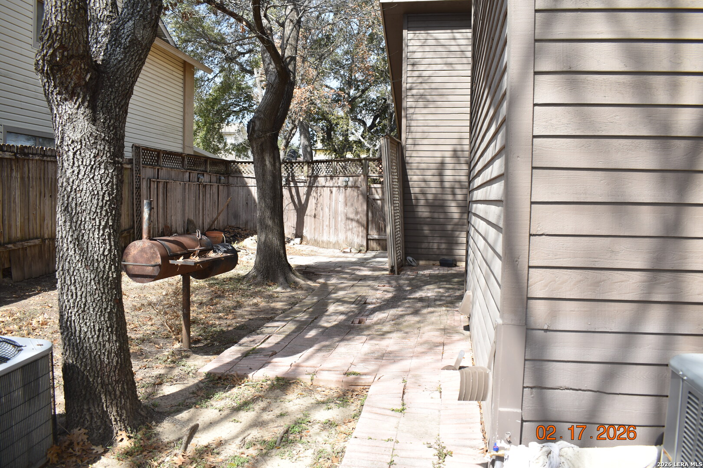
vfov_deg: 47.9
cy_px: 234
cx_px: 352
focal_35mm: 27
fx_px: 527
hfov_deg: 67.4
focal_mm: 18
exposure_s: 1/200
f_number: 6.3
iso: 100
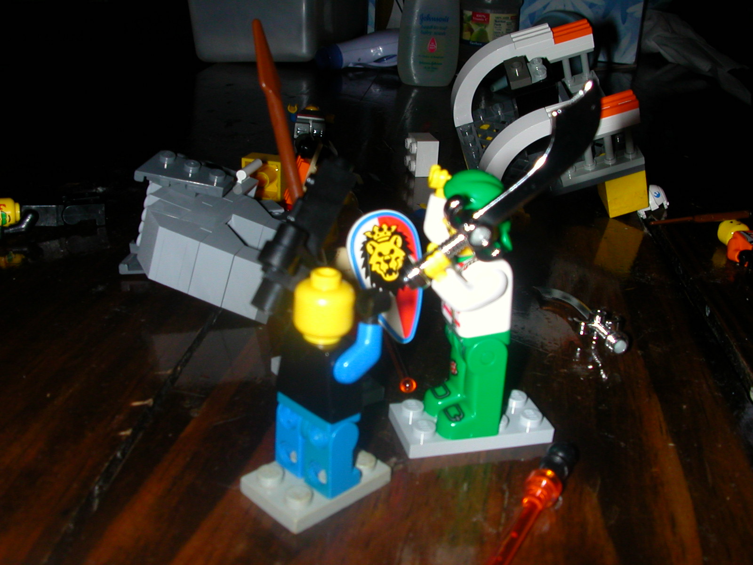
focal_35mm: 37
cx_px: 376
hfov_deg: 50.1
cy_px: 282
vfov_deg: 38.7
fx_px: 805
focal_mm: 5.6
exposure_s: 1/59.9
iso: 100
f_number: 4.5
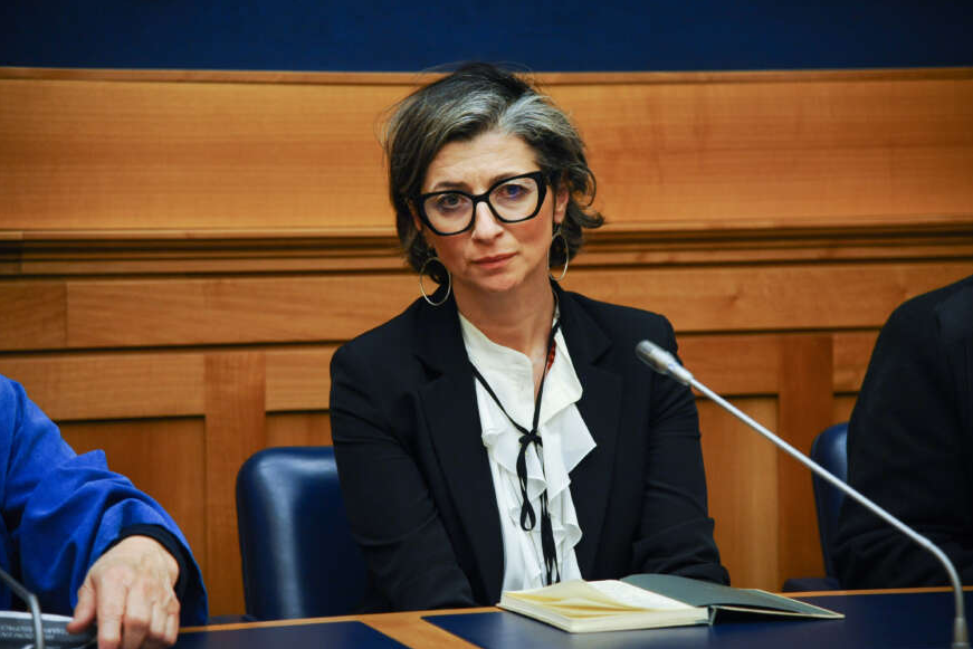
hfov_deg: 16.5
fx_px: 3352
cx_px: 500
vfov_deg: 11.1
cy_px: 315
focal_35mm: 124
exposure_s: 1/160
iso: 2000
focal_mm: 120
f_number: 4
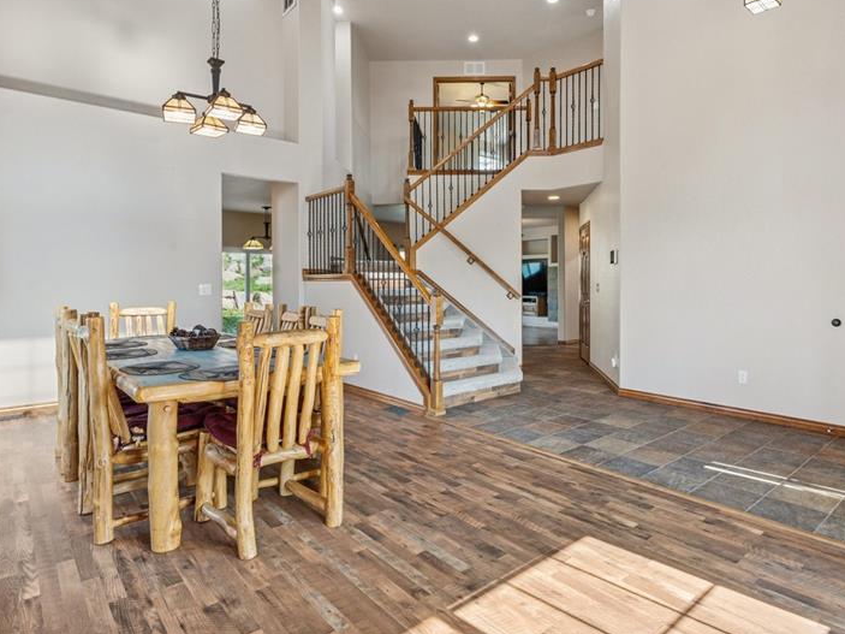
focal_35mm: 21
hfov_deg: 78.7
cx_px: 475
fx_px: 513
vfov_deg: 63.2
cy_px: 277
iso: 800
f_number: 11
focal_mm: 15
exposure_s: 1/15
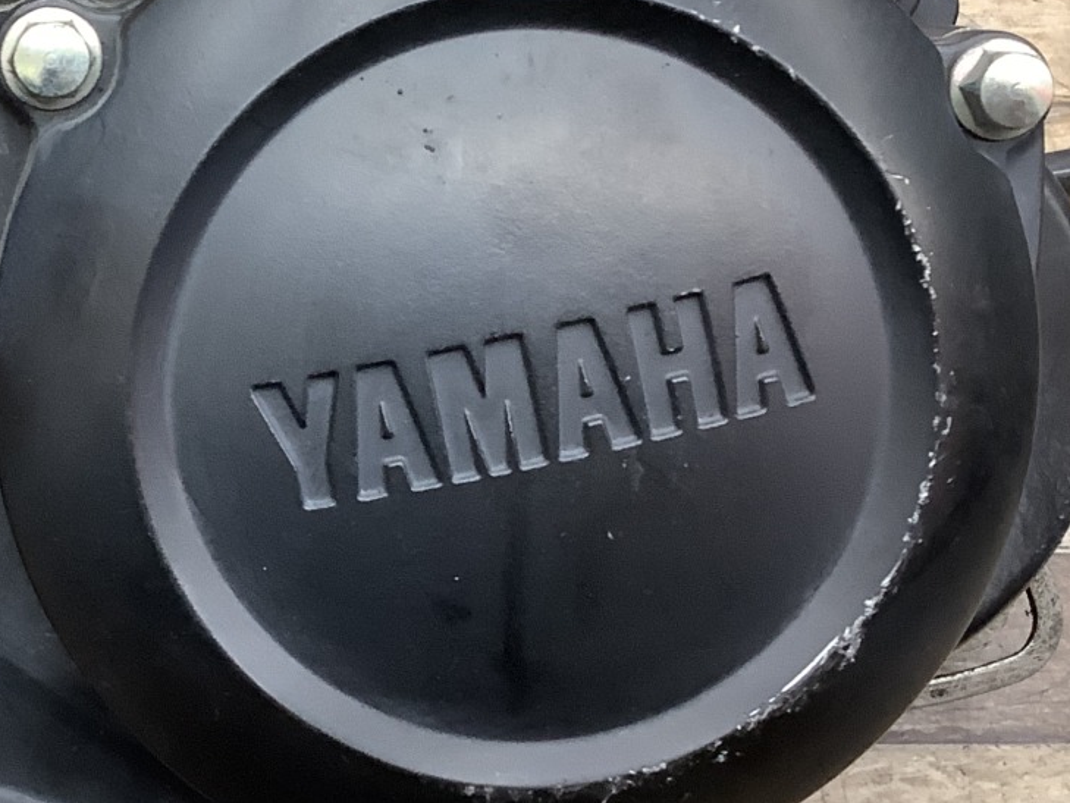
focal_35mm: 70
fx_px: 2164
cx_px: 123
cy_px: 209
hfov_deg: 26.9
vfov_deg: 20.9
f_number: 2.4
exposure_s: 1/50
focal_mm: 3.3
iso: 200
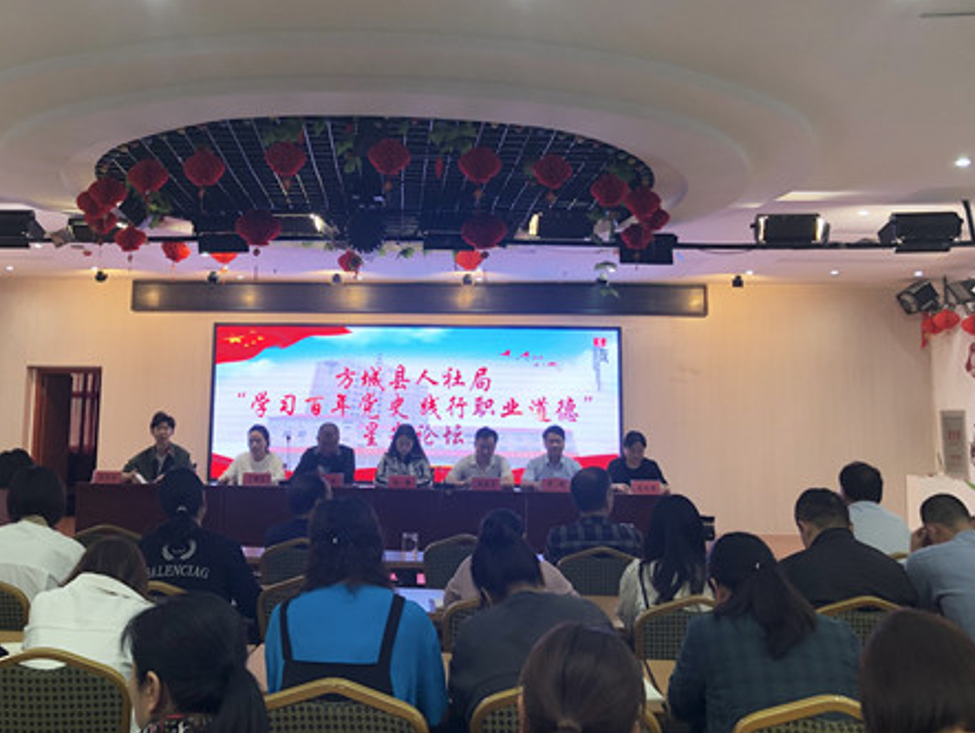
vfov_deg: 37.6
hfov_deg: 48.7
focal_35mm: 38
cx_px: 397
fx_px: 1071
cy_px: 283
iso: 125
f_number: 1.8
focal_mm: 3.99
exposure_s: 1/100
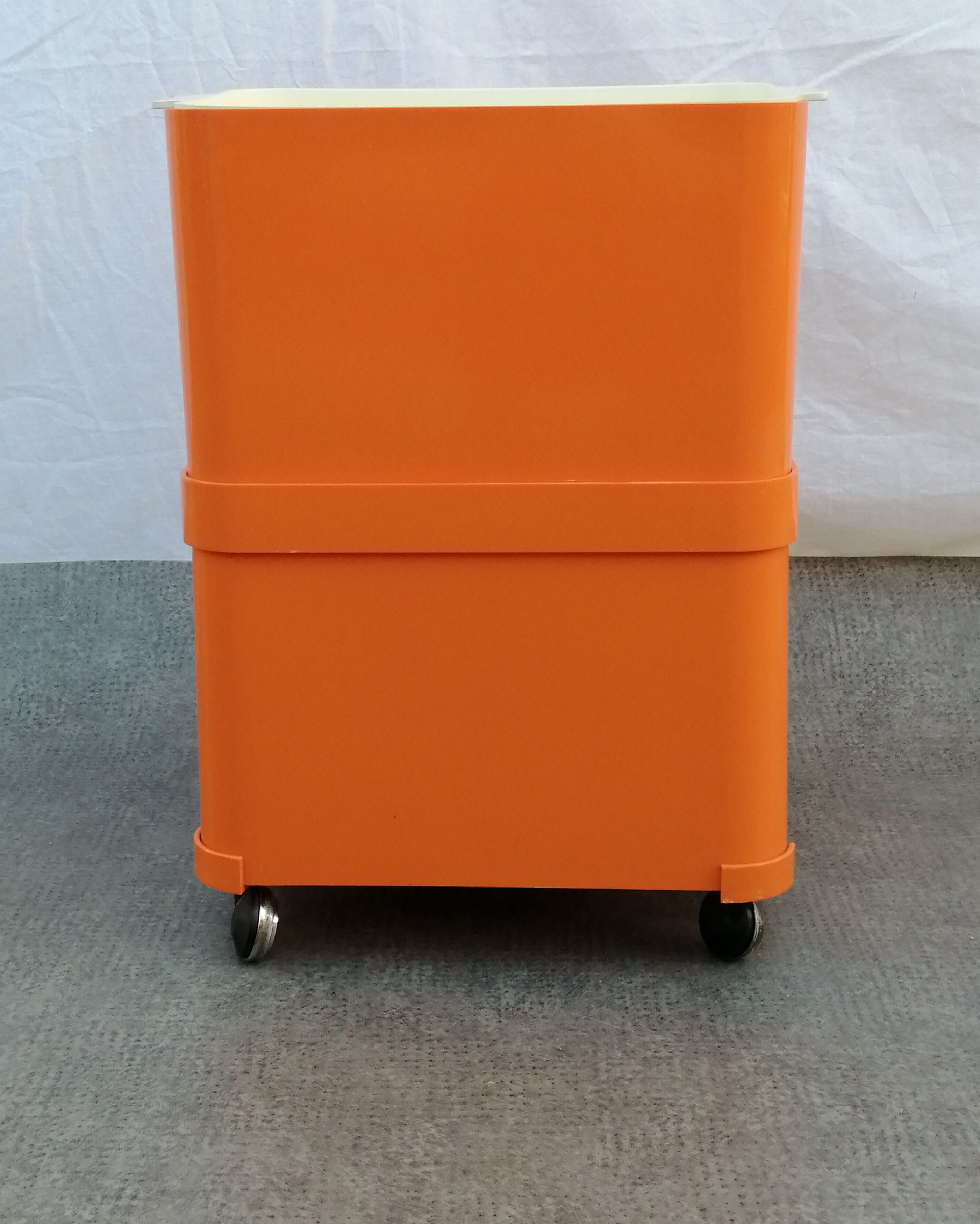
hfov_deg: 29.7
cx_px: 494
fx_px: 1849
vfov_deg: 36.6
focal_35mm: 51
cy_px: 577
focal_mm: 3.46
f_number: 1.8
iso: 50
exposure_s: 1/169
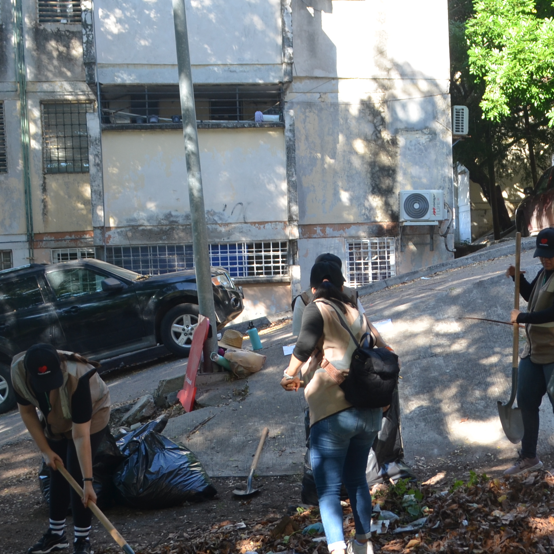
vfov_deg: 29.5
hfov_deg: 28.9
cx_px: 439
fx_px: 1050
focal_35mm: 58
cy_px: 330
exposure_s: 1/125
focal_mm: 20
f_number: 5.6
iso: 200
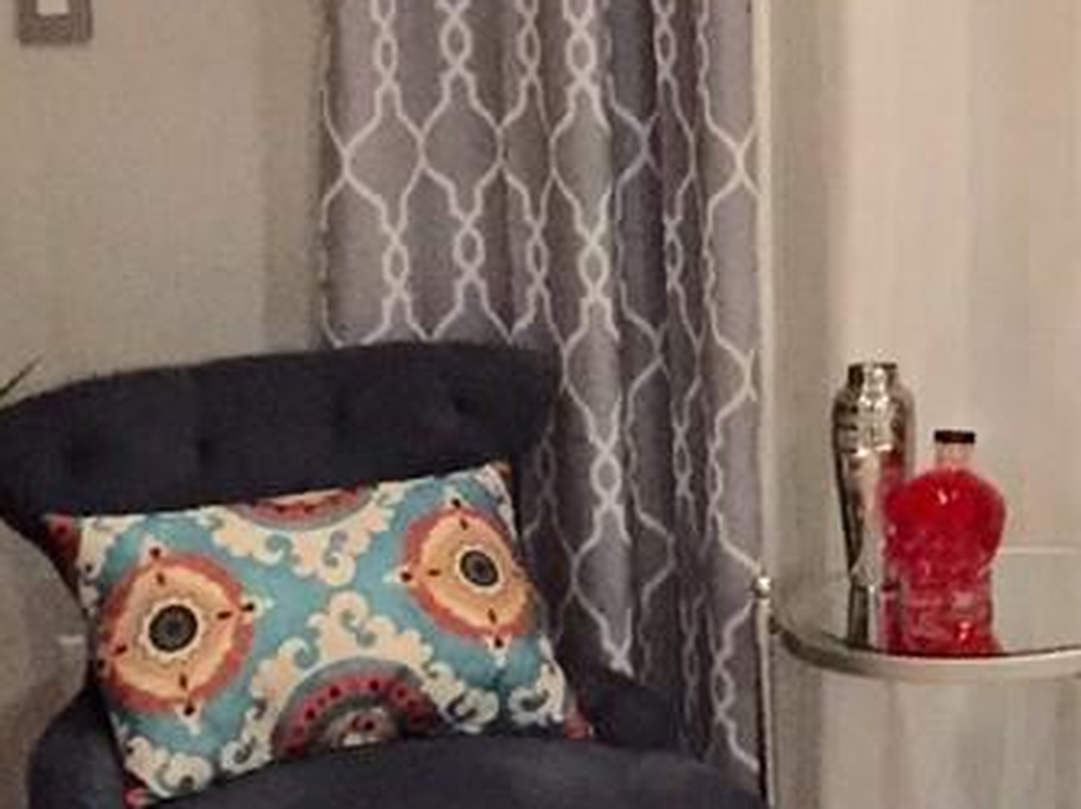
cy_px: 142
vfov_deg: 10.6
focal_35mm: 139
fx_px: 4338
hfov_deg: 13.6
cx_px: 1443
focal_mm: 4.15
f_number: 2.2
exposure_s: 1/15
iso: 250
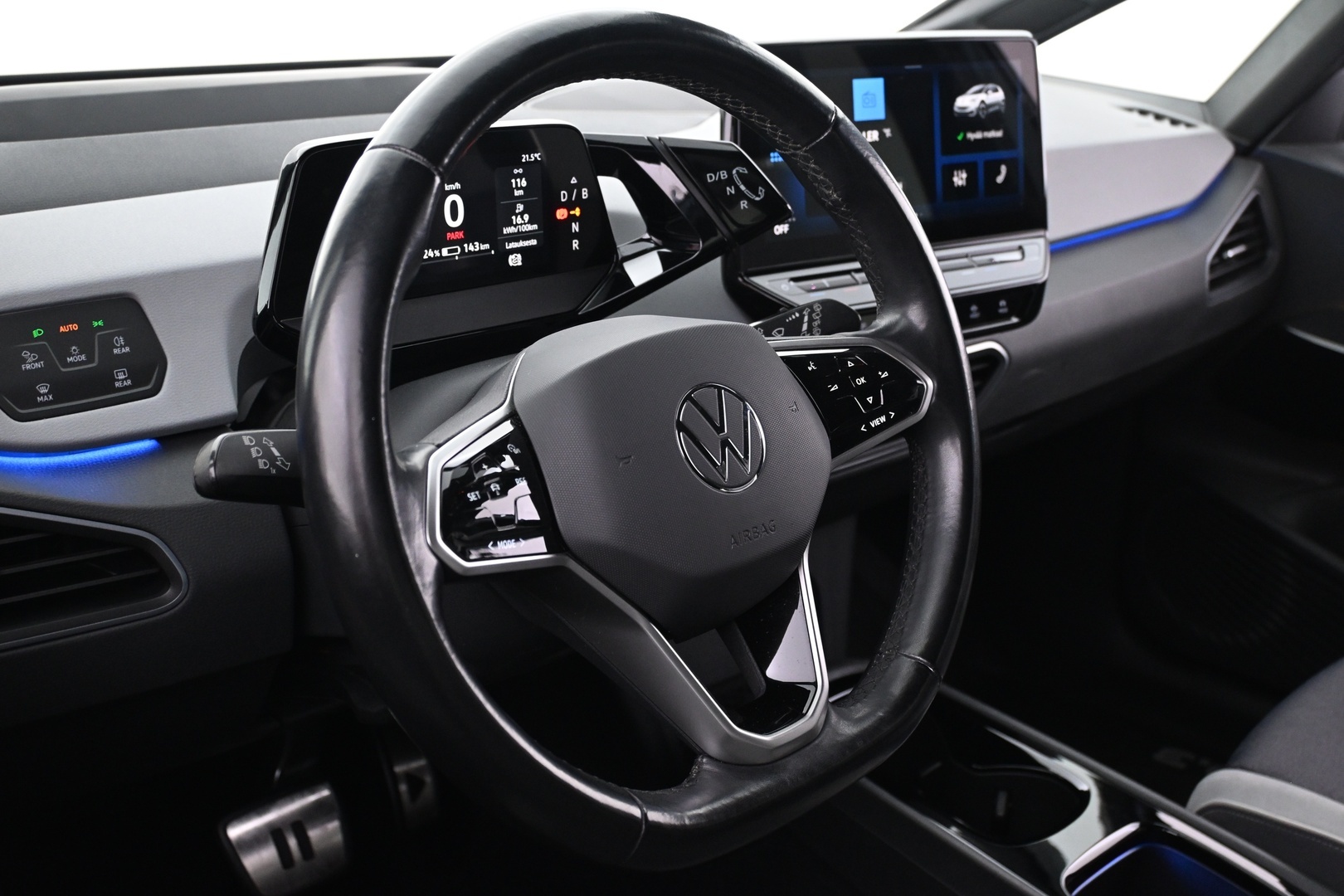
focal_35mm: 39
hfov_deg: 49.6
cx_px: 672
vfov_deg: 34.2
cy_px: 448
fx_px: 1456
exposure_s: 1/15
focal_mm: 26
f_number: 4.5
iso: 1600
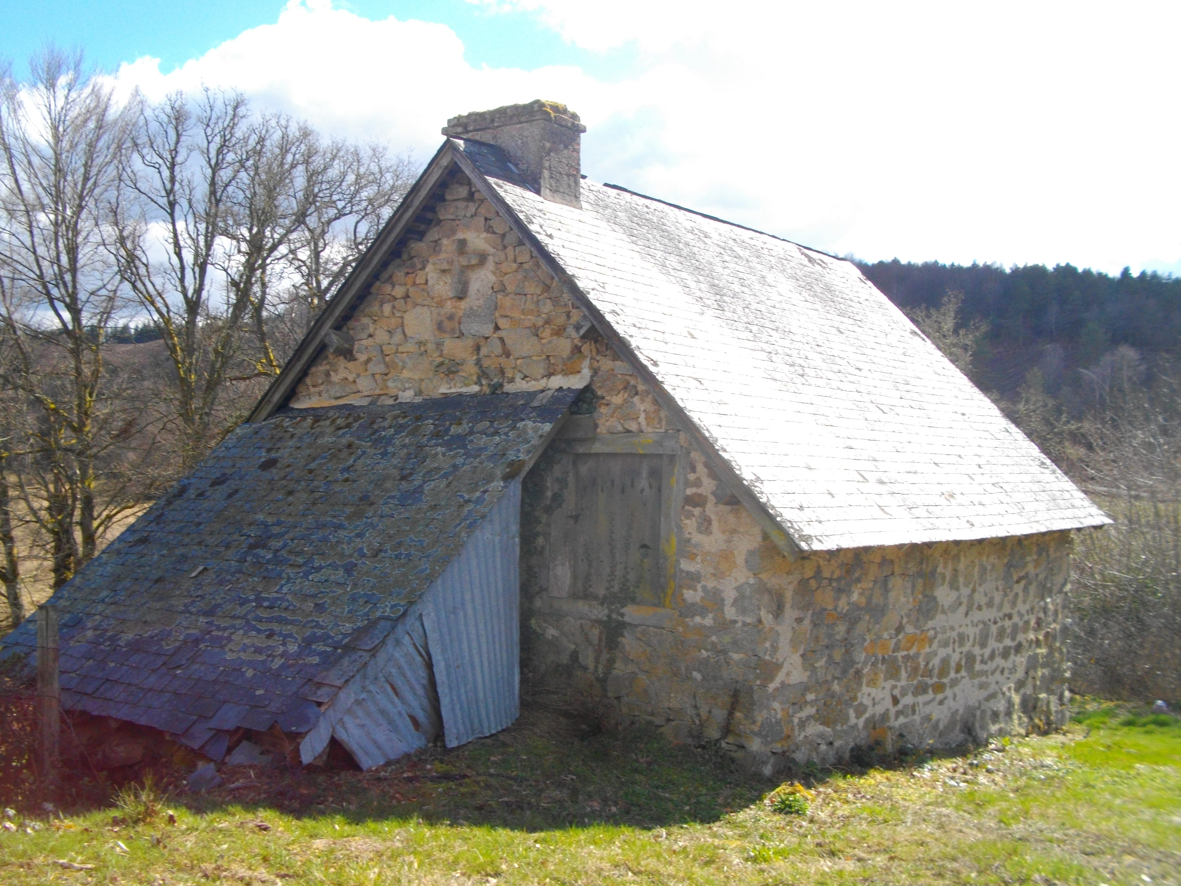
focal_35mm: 35
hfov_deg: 52.6
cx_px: 548
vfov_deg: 40.7
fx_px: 1194
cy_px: 487
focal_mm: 5.7
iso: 100
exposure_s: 1/80
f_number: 8.8
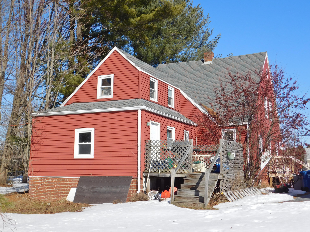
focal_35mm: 45
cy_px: 116
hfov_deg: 42.1
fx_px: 403
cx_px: 155
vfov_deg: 32.2
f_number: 3.7
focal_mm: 8
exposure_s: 1/1500
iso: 125
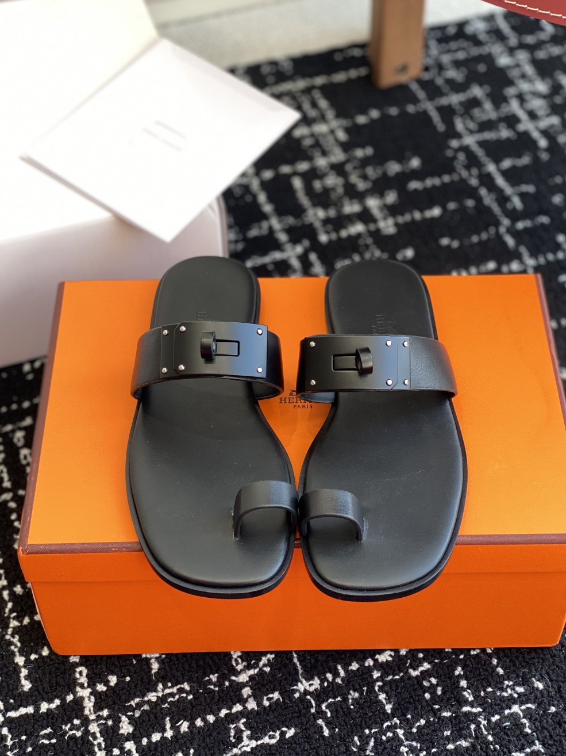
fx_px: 1243
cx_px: 305
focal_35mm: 57
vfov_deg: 33.8
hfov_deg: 25.6
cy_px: 356
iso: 50
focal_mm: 6
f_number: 2
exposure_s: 1/122
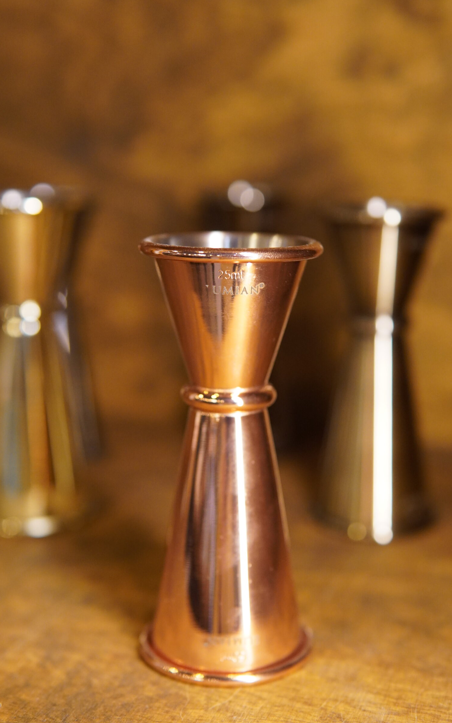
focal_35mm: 49
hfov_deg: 26.3
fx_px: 966
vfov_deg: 41.0
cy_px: 368
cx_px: 236
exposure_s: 1/160
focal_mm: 30
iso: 1600
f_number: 2.2
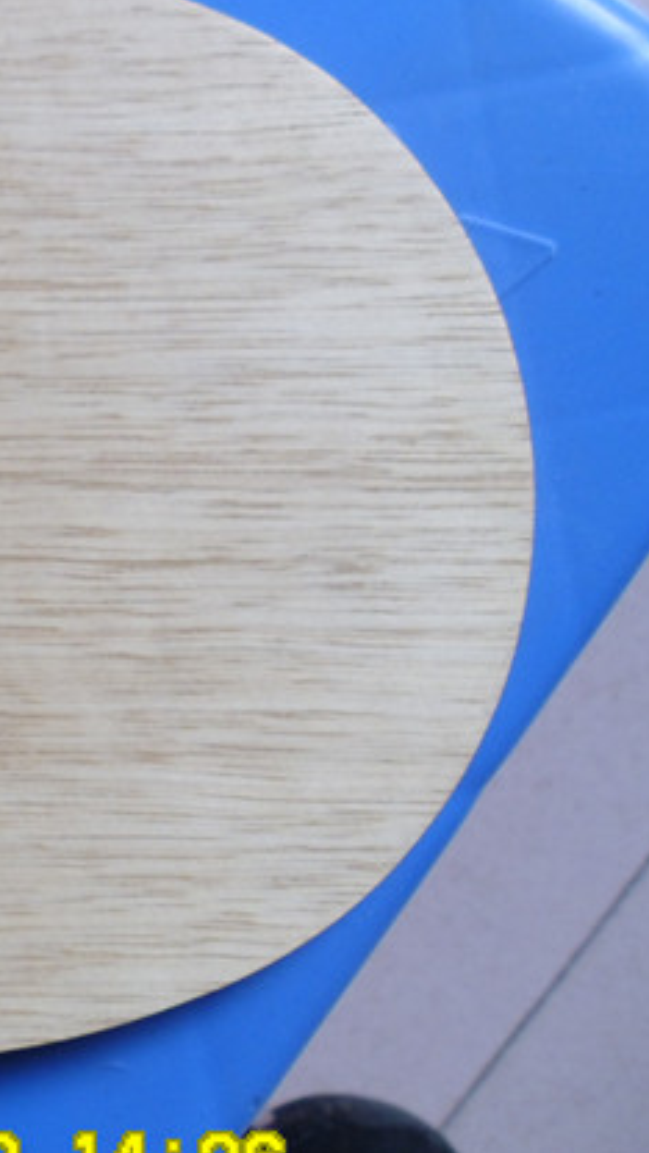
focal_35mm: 65
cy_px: 516
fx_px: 1989
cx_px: -447
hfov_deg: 16.2
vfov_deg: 32.3
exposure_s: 1/47
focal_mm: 5.6
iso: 100
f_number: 3.3
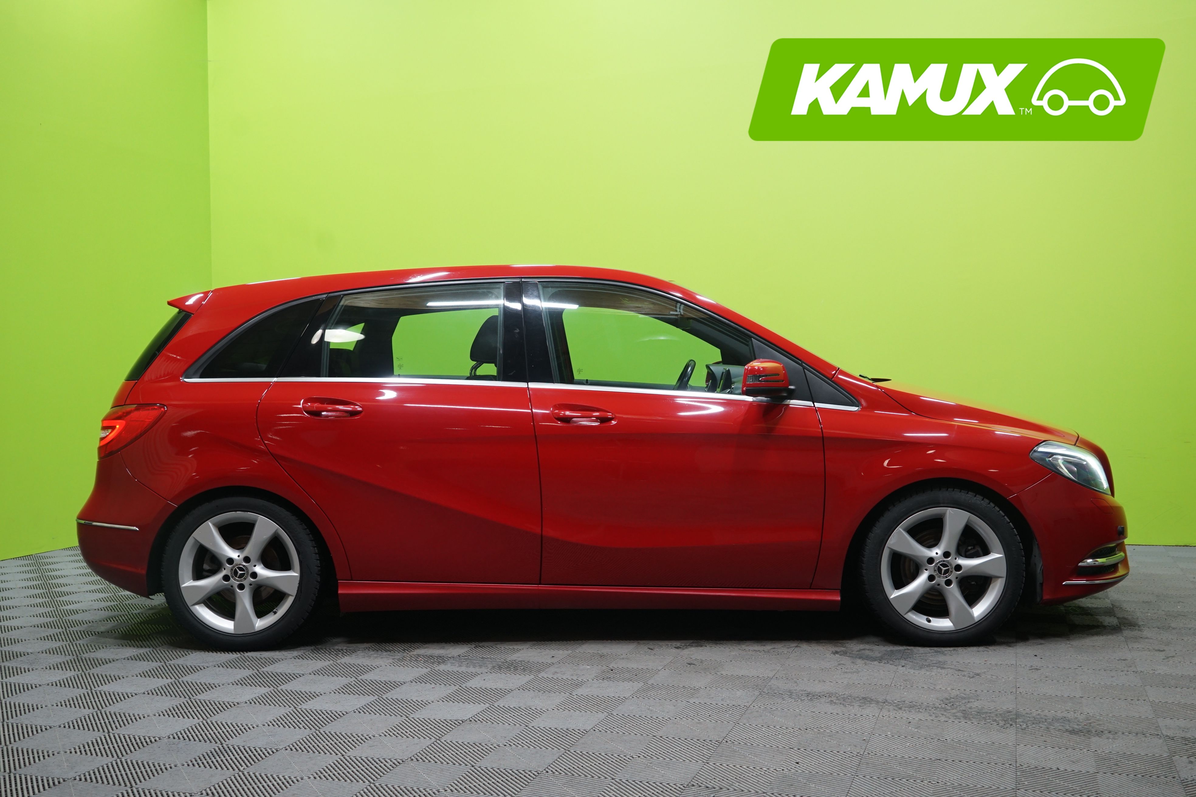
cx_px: 598
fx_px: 1229
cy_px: 398
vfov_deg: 35.9
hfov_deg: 51.9
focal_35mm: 37
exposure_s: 1/25
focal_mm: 37
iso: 800
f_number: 5
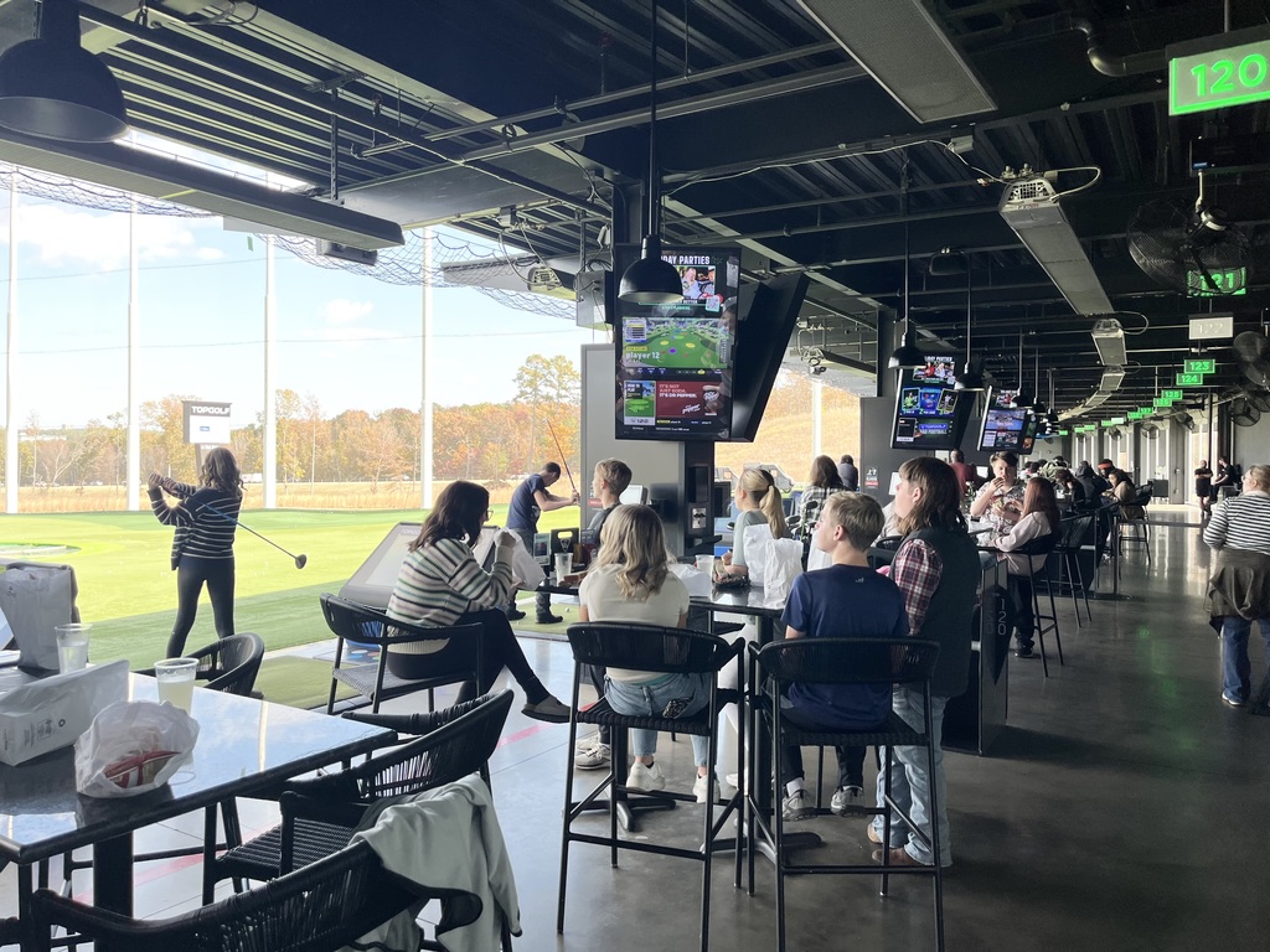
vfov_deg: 53.1
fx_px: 954
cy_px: 476
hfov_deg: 67.3
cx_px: 635
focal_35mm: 26
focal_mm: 5.1
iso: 40
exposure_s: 1/265
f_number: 1.6
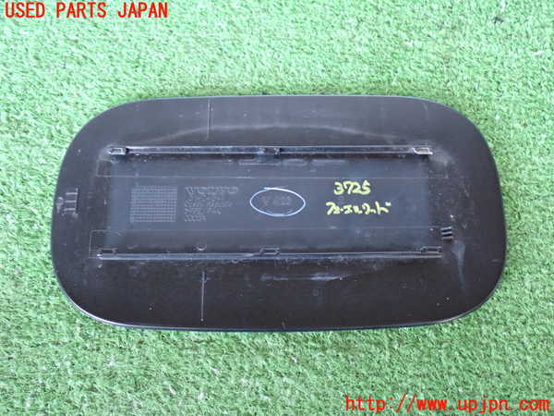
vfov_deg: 35.1
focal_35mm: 41
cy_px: 208
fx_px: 656
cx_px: 277
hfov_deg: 45.8
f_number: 2.8
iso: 800
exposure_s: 1/25
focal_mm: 7.31
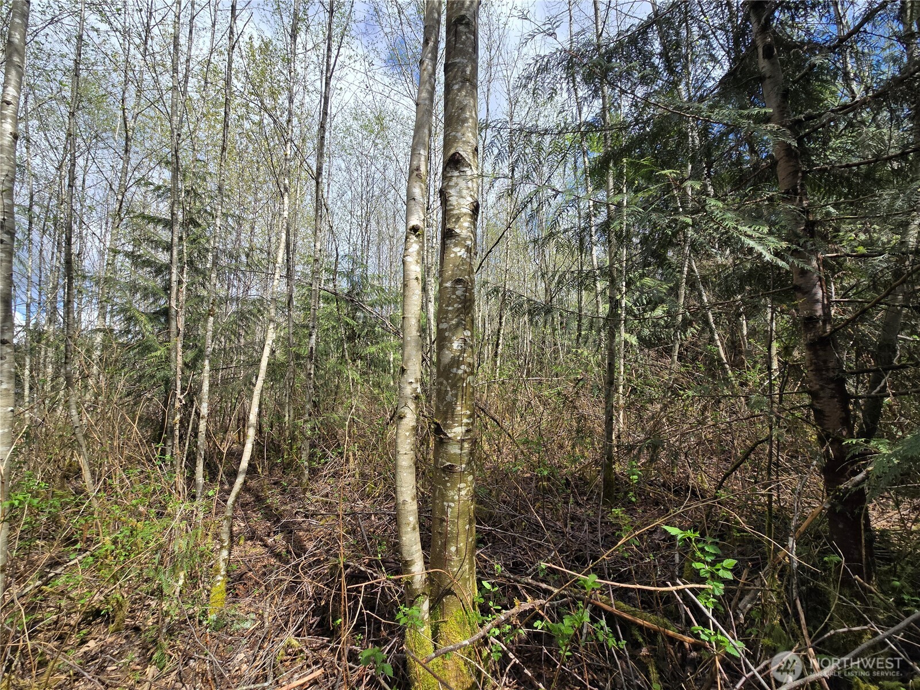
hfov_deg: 106.2
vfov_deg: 89.9
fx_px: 346
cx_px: 460
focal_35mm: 13
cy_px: 345
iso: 50
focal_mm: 2.2
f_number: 2.2
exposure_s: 1/1232
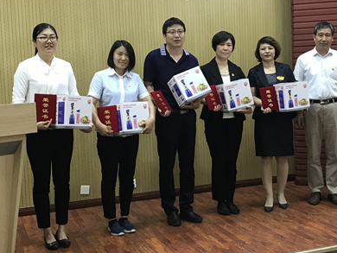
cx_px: 193
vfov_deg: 26.1
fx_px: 546
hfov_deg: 34.3
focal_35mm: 56
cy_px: 106
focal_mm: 3.99
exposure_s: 1/17
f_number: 1.8
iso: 40
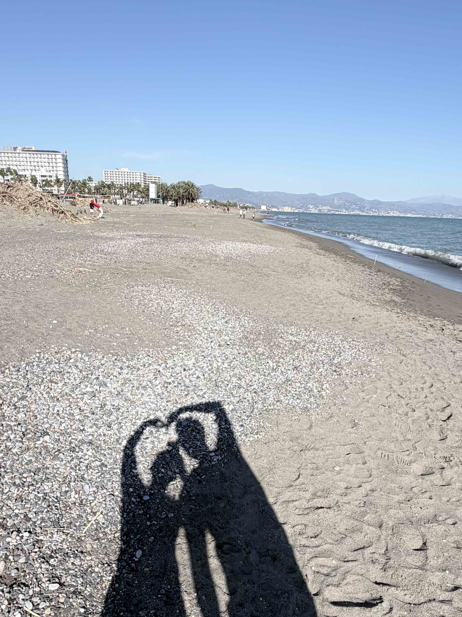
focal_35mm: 26
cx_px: 230
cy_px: 416
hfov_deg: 53.1
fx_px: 463
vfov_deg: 65.4
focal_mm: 2.22
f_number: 2.2
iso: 20
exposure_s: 1/1125
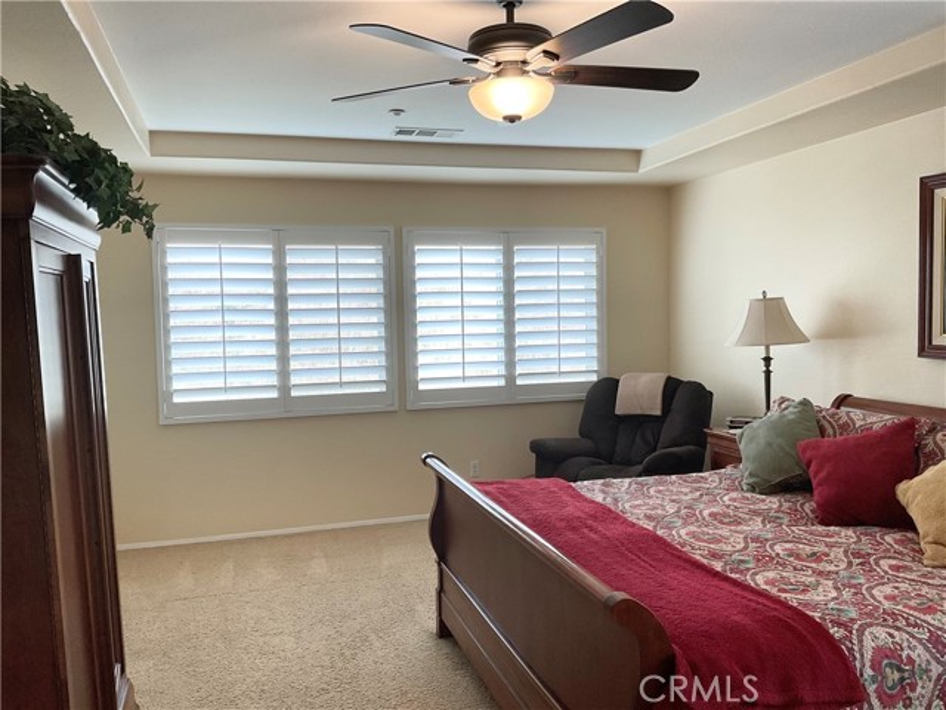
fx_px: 793
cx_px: 473
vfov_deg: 48.2
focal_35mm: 29
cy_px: 355
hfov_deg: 61.7
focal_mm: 3
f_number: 1.8
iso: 64
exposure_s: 1/120
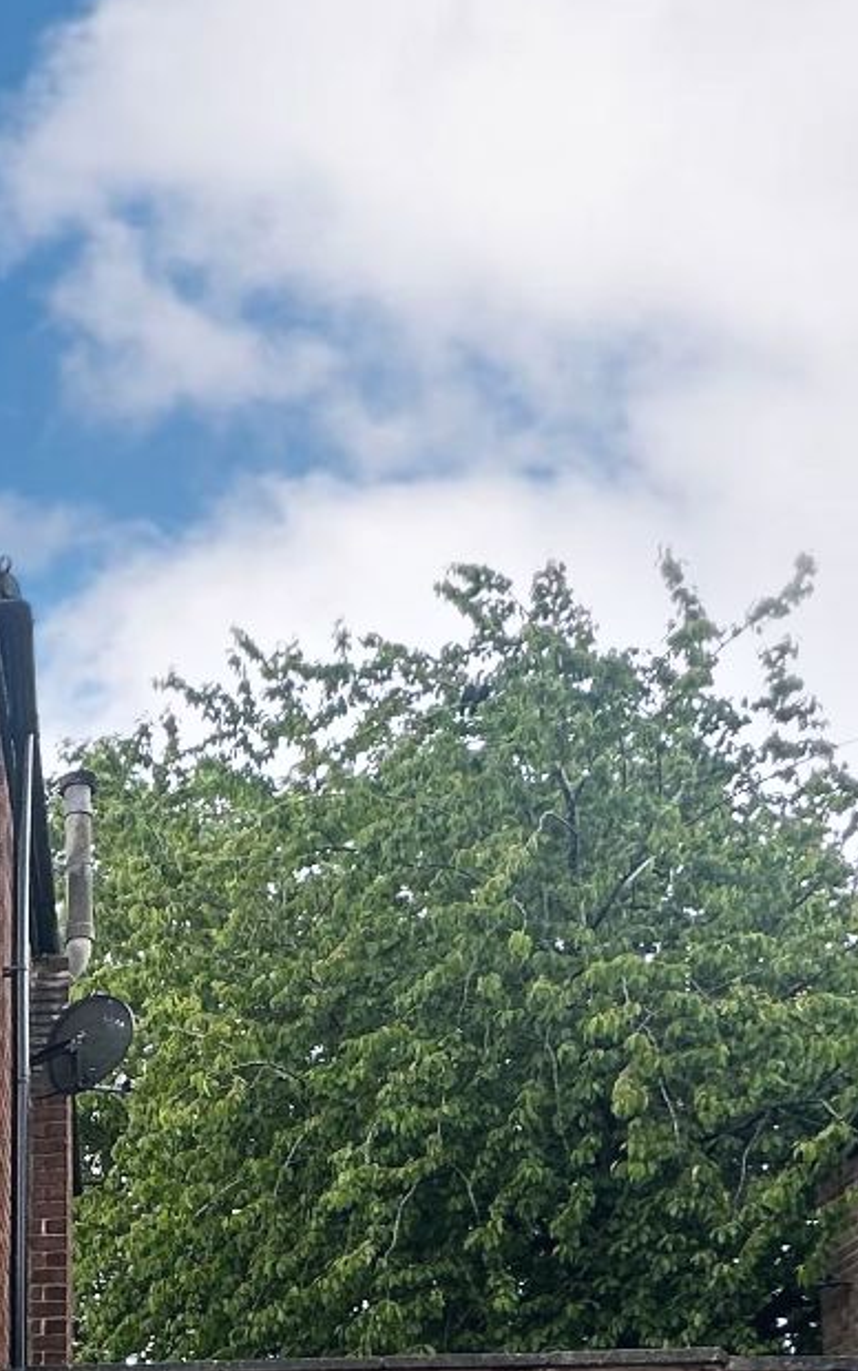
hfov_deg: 22.5
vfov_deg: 35.7
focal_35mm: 49
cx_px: -363
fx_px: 1832
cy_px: 1468
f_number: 2.2
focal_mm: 2.22
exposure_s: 1/99
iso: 50
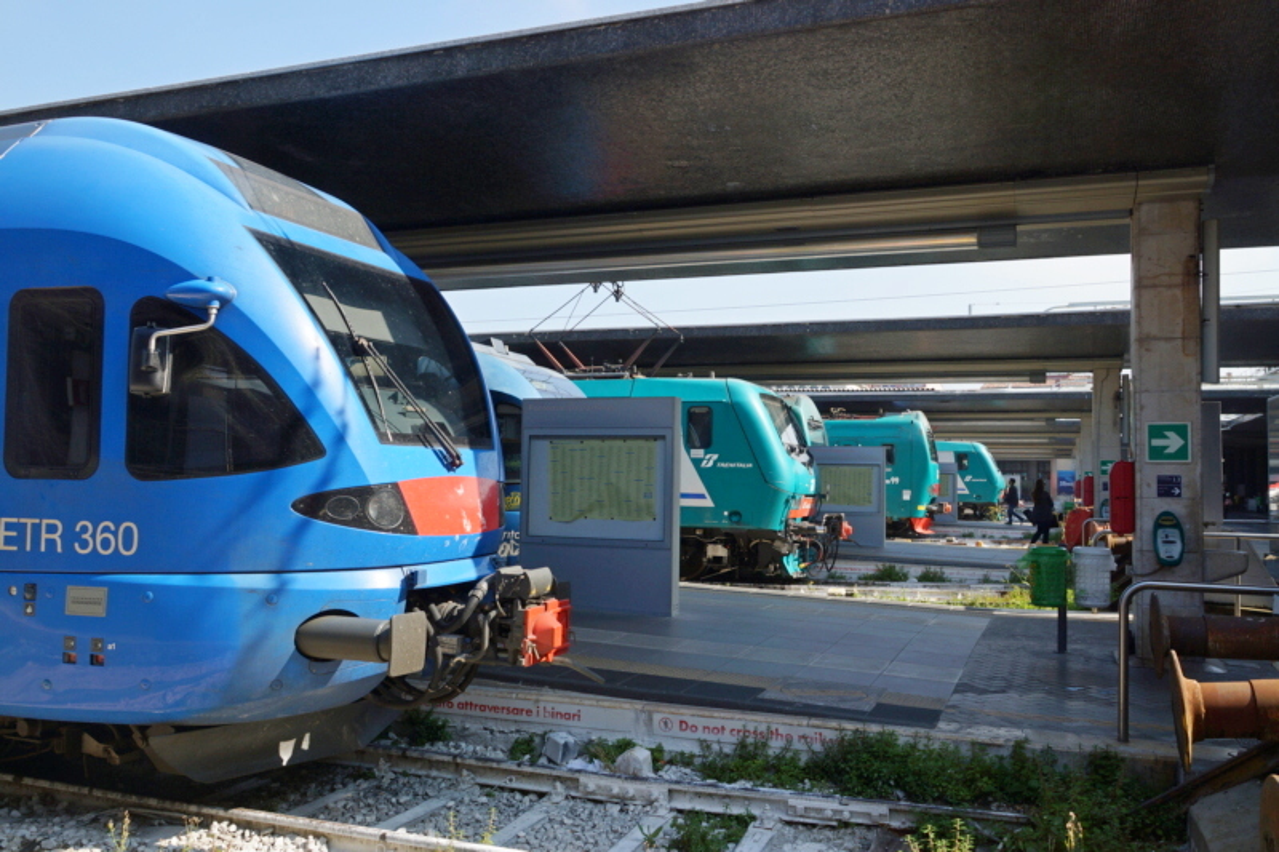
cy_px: 426
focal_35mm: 30
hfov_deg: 61.9
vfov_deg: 43.6
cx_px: 640
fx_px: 1066
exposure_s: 1/200
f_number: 7.1
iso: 100
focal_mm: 20
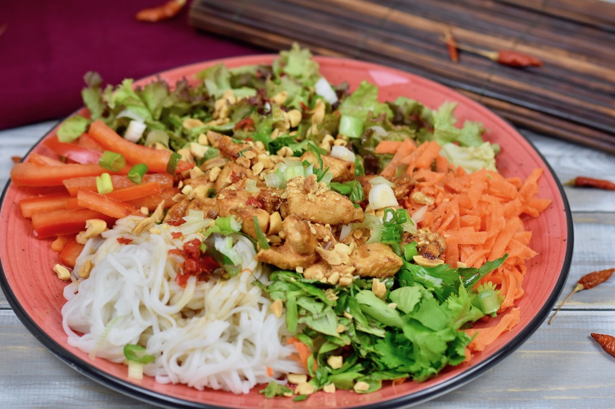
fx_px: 2690
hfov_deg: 13.0
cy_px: 204
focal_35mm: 158
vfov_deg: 8.7
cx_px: 308
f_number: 4.5
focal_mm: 105
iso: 400
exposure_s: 1/80
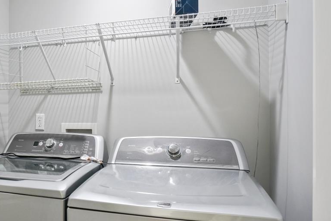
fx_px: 276
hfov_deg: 59.4
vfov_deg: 43.6
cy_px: 115
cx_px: 93
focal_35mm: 30
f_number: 7.1
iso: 640
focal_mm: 18
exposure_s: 1/15
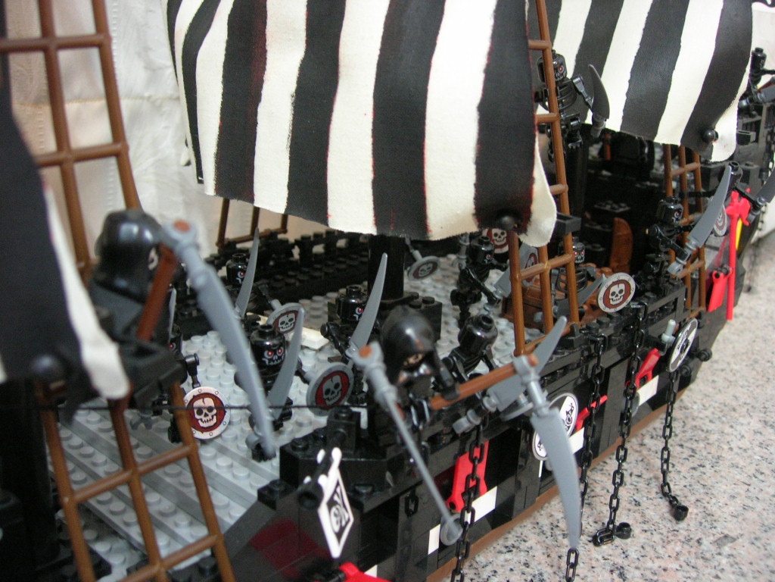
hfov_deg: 49.0
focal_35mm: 38
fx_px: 851
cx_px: 388
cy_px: 291
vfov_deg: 37.7
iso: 200
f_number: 2.8
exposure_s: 1/3.2
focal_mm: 7.8
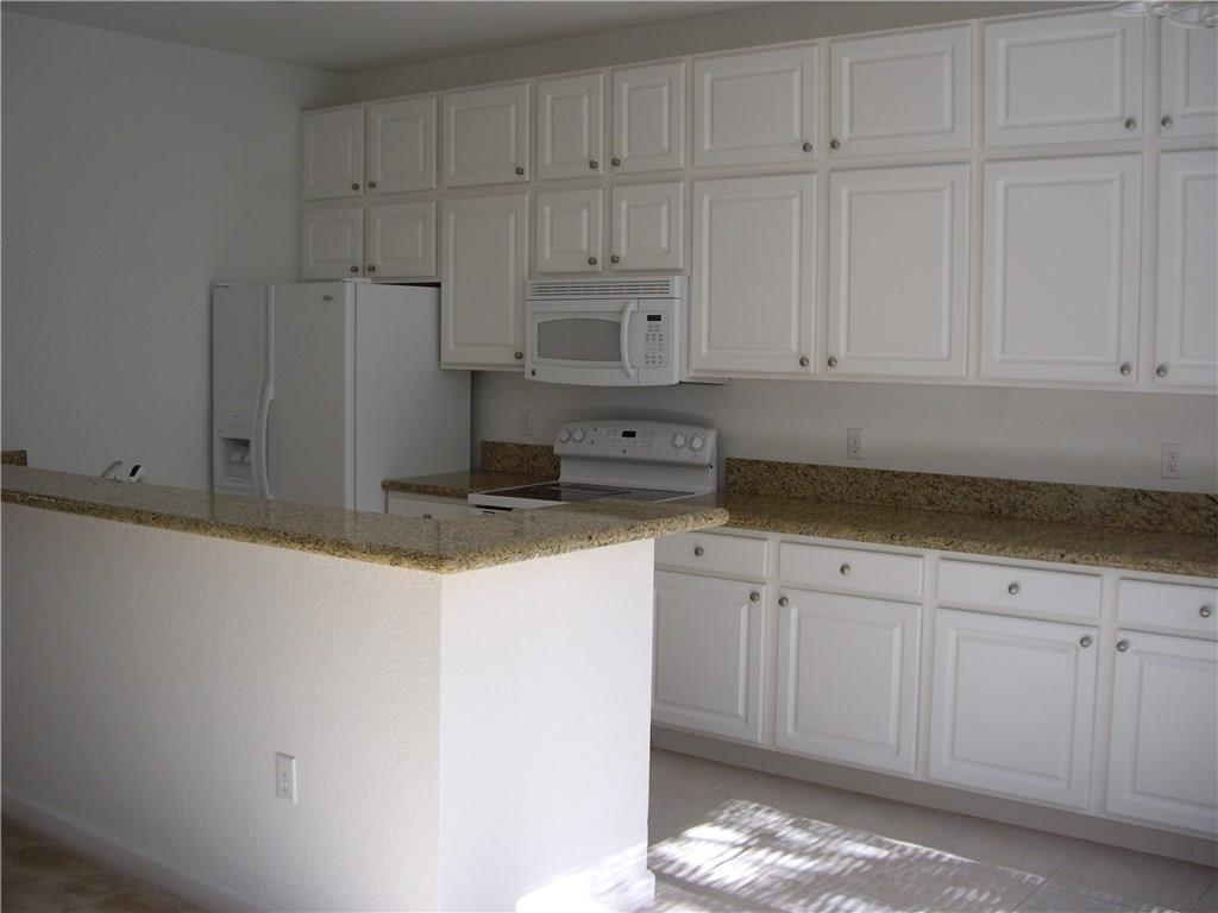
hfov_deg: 49.0
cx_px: 609
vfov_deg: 37.7
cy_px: 456
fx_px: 1337
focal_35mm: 38
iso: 100
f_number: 2.8
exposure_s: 1/100
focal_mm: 7.9
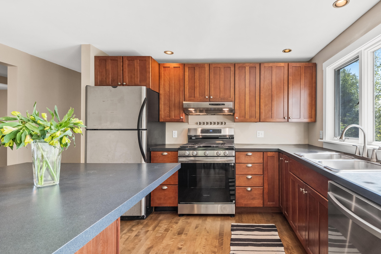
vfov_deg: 73.7
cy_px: 127
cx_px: 190
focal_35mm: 16
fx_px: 169
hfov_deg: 96.7
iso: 500
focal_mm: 10.6
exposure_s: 1/8
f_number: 8
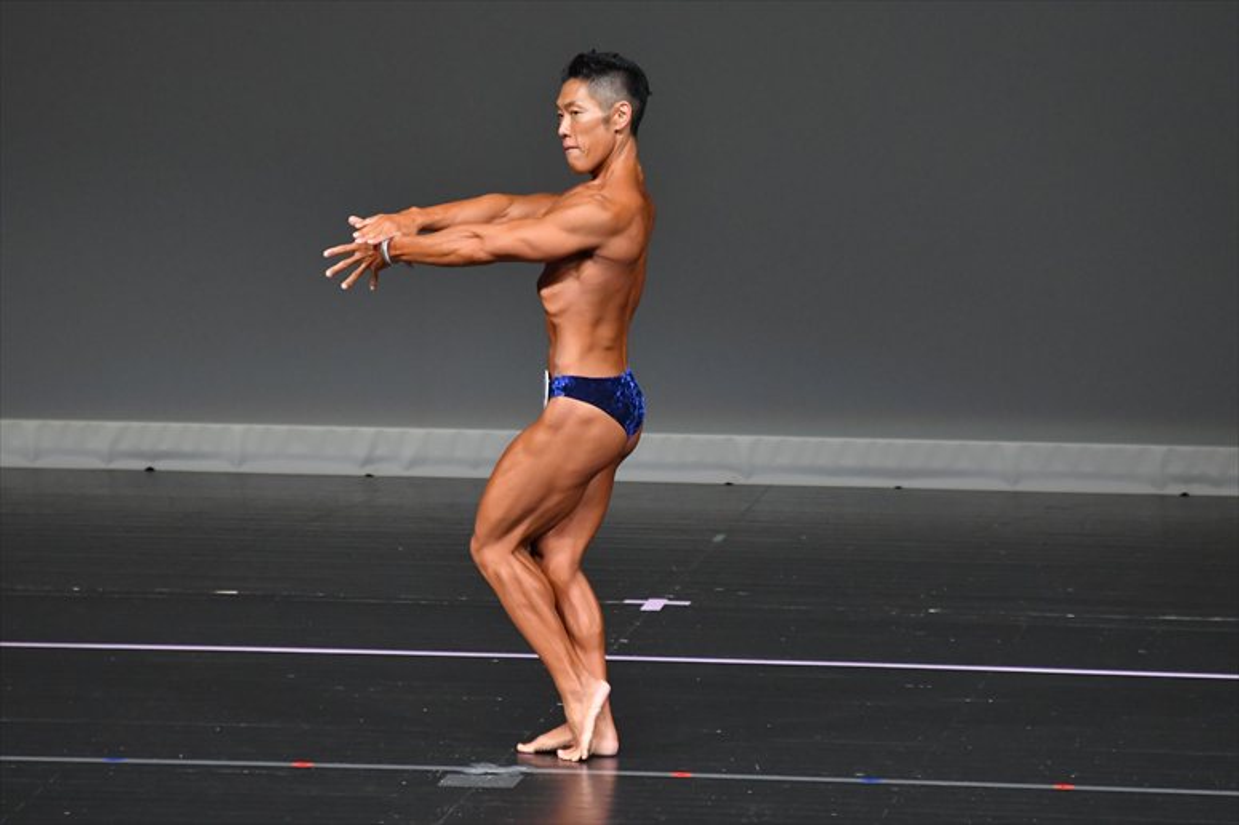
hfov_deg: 5.5
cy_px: 412
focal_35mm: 375
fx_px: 12900
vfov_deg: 3.7
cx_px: 620
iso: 4000
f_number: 5.6
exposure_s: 1/400
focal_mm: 250
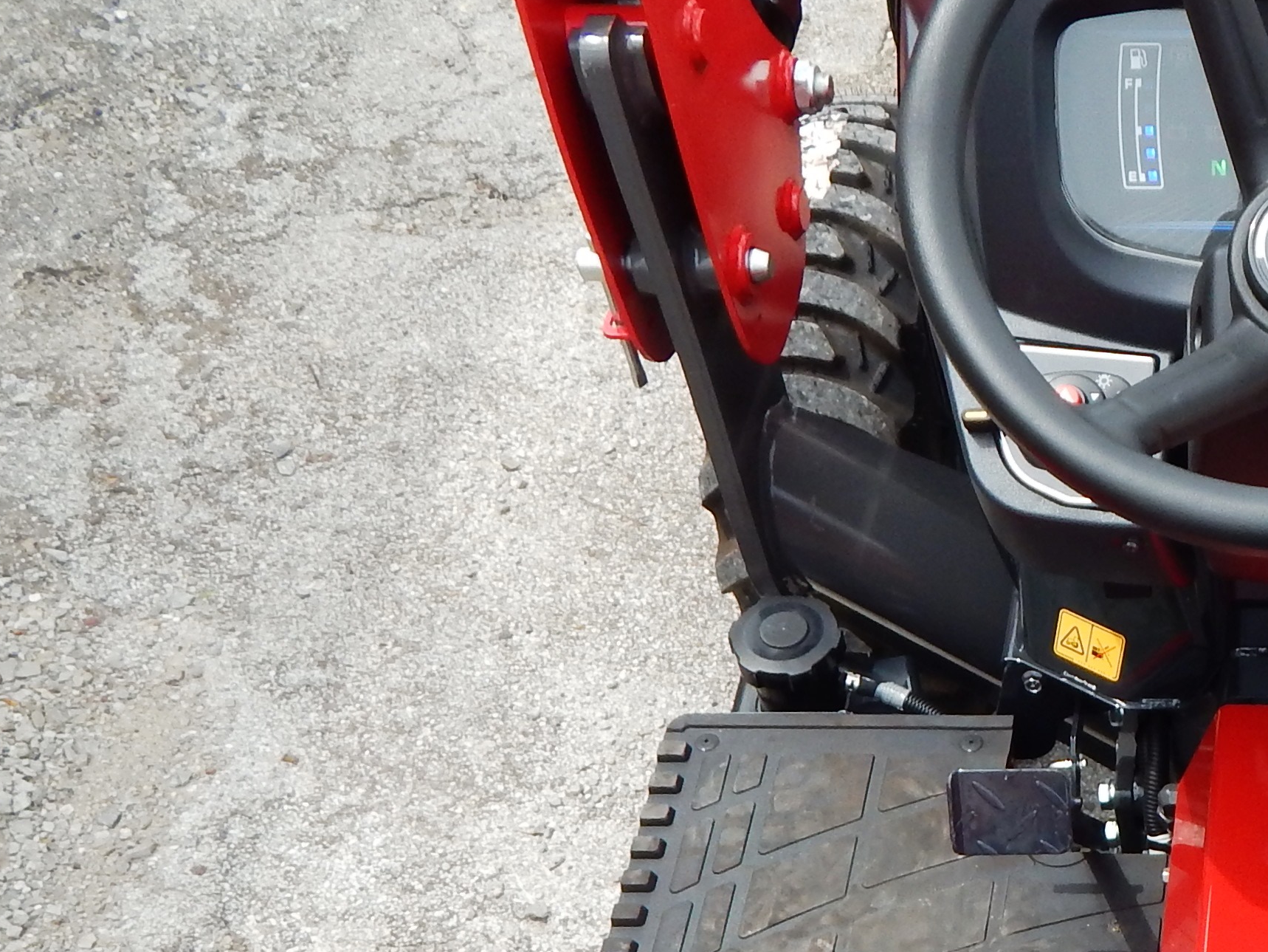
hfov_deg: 29.5
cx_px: 1394
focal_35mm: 59
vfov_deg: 23.8
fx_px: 2161
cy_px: 953
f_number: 3
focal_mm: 4
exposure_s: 1/640
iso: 125
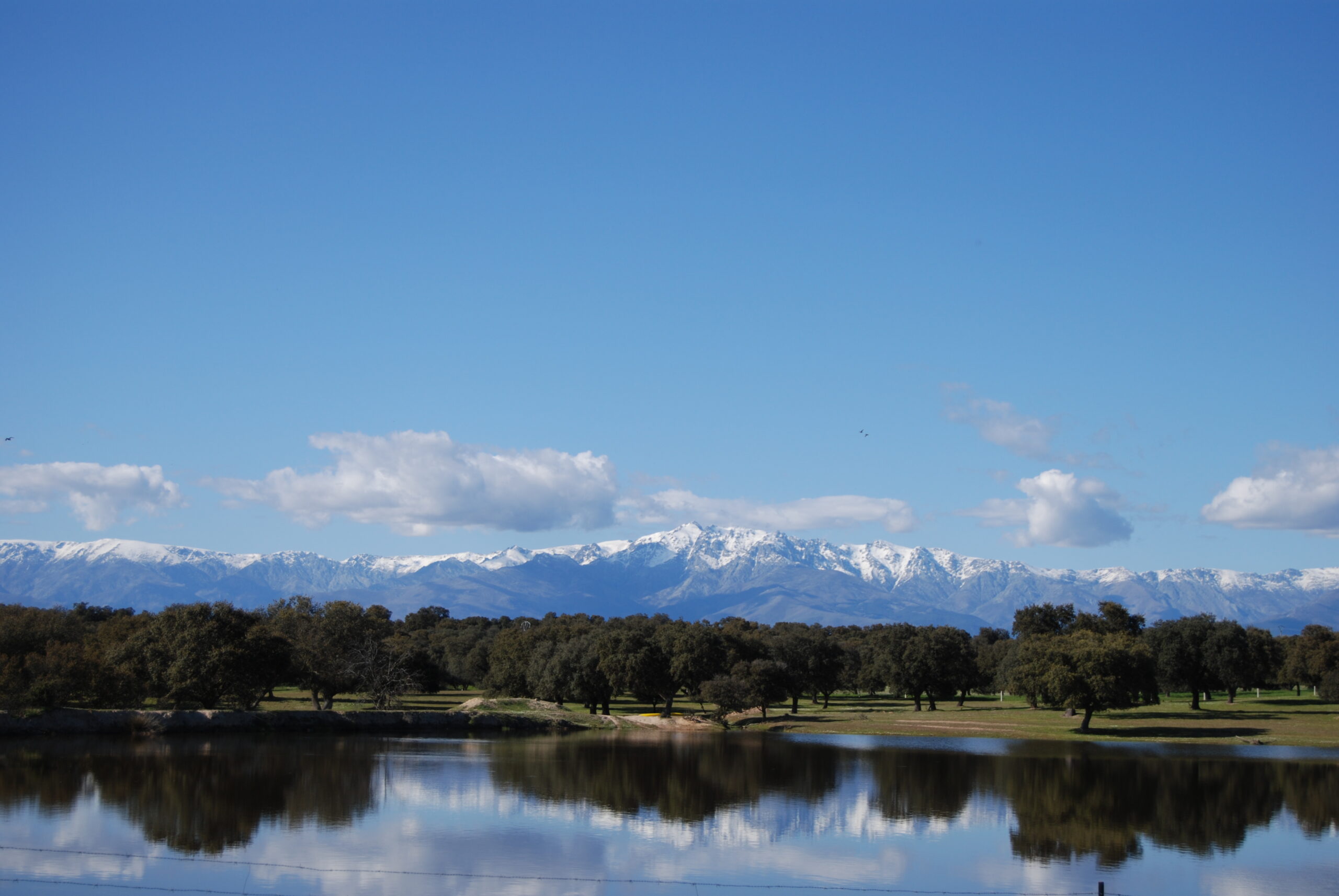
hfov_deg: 31.9
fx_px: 2346
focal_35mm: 63
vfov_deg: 21.6
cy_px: 448
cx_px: 670
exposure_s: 1/800
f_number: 5.3
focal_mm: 42
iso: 100
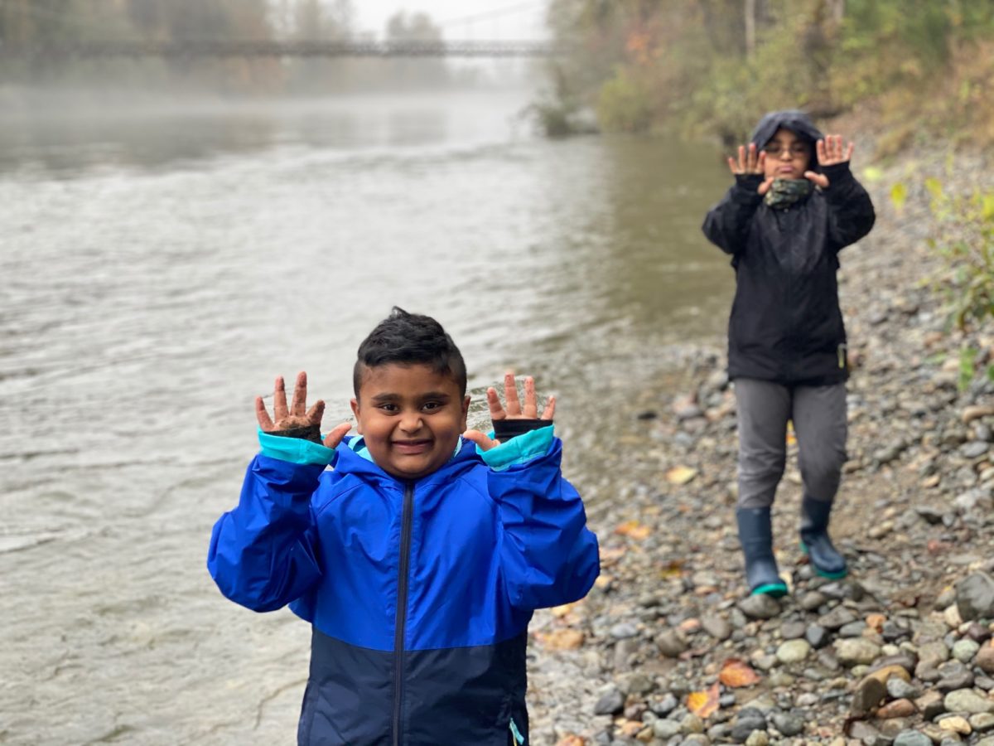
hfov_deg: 36.8
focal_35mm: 52
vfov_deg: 28.0
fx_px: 1493
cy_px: 373
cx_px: 497
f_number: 2
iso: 32
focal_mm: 6
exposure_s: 1/122
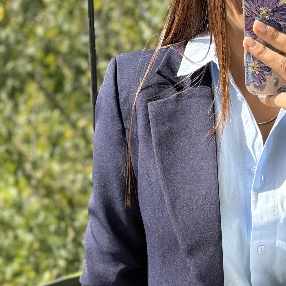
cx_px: 278
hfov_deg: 13.2
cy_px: 245
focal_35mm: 131
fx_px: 1225
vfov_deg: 13.2
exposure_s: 1/336
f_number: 1.78
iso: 64
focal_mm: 6.76
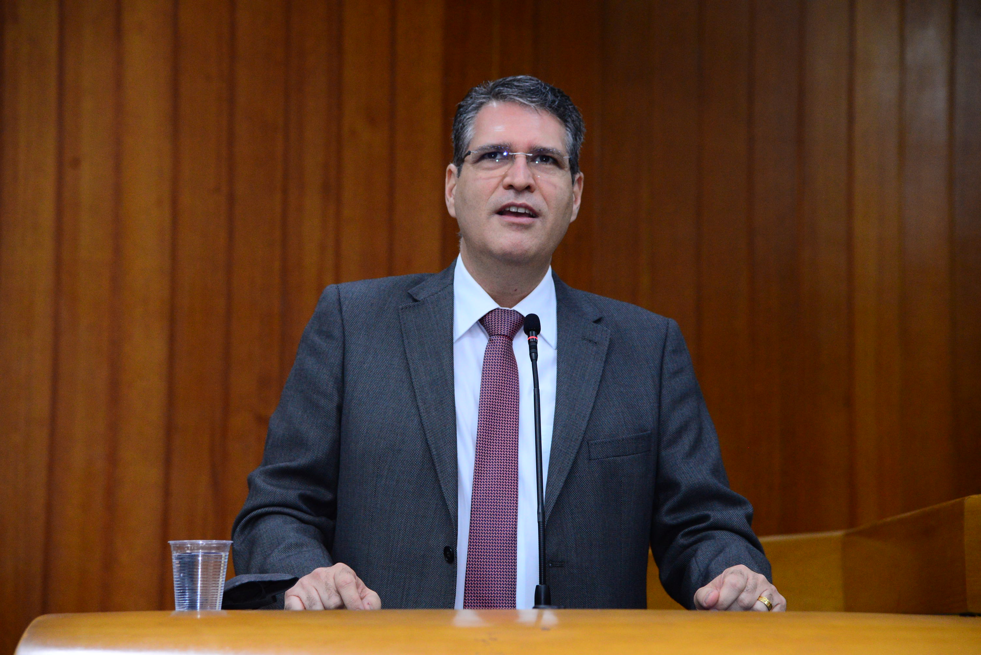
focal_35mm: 112
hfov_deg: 18.3
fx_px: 3053
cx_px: 490
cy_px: 328
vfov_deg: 12.2
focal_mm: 112
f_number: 5
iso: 3200
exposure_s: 1/125
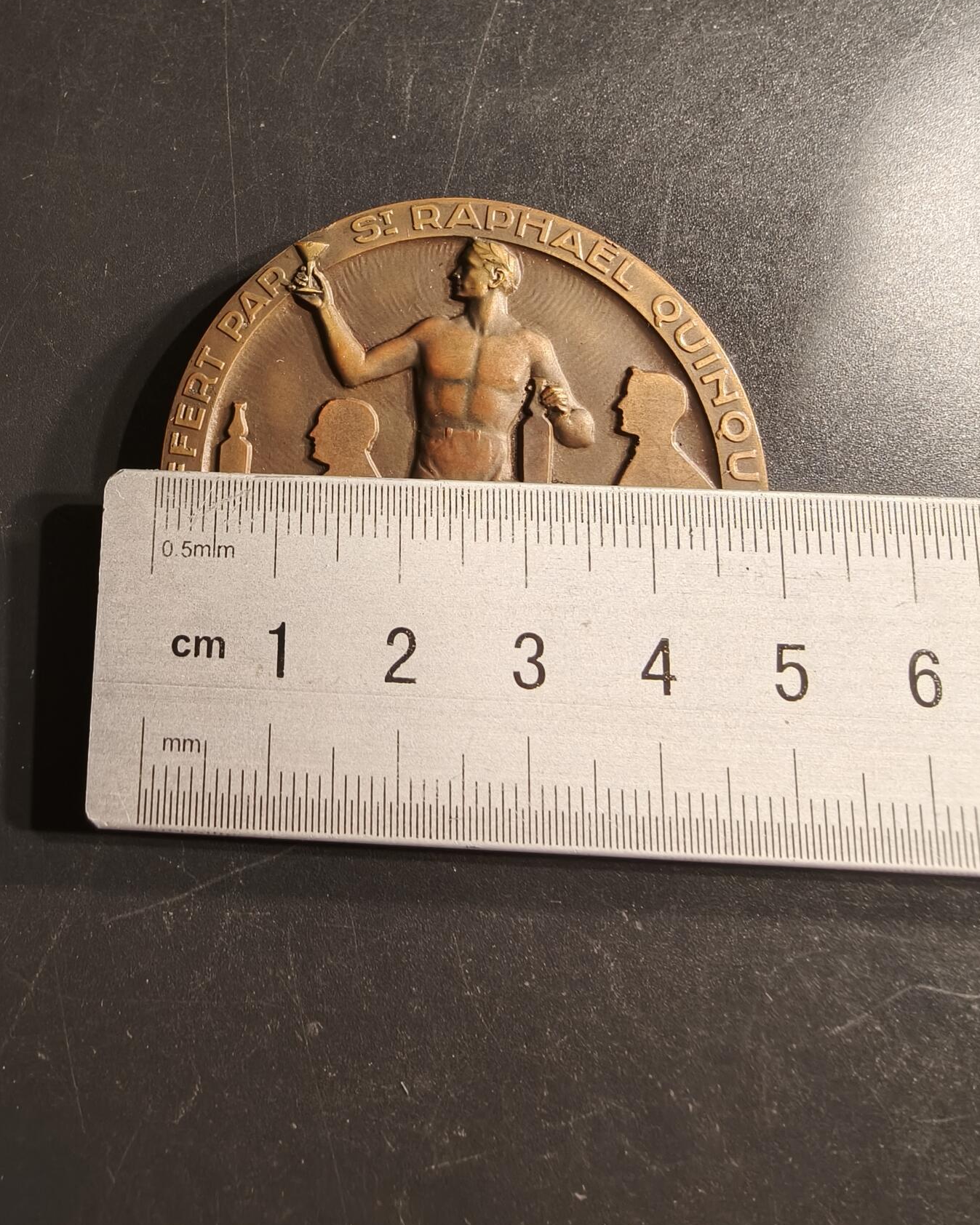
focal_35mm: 24
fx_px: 870
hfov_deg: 58.8
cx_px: 490
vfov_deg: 70.3
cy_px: 586
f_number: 2
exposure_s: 1/62.1
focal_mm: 2.32
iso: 160
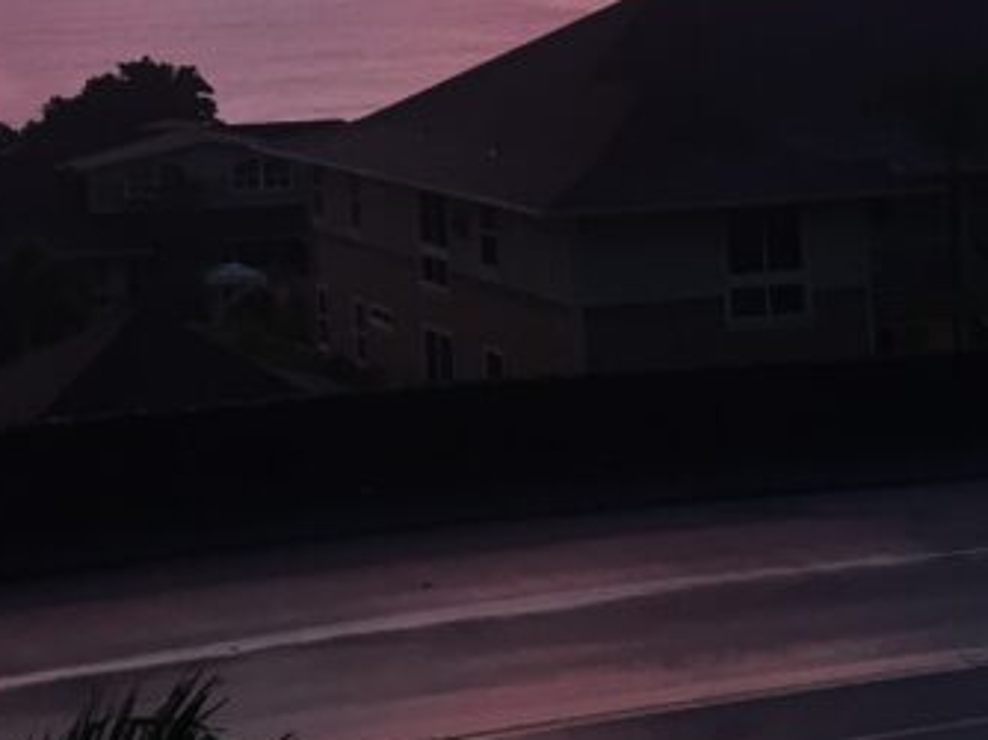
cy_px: -213
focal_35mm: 89
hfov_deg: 21.6
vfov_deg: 15.8
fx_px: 2538
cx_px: 148
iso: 80
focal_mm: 4.15
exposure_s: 1/30
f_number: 2.2
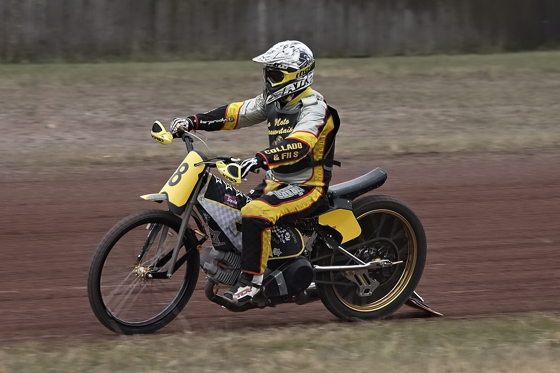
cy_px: 186
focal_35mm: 420
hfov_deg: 4.9
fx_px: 6533
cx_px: 280
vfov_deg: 3.3
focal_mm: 280
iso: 400
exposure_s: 1/320
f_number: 9
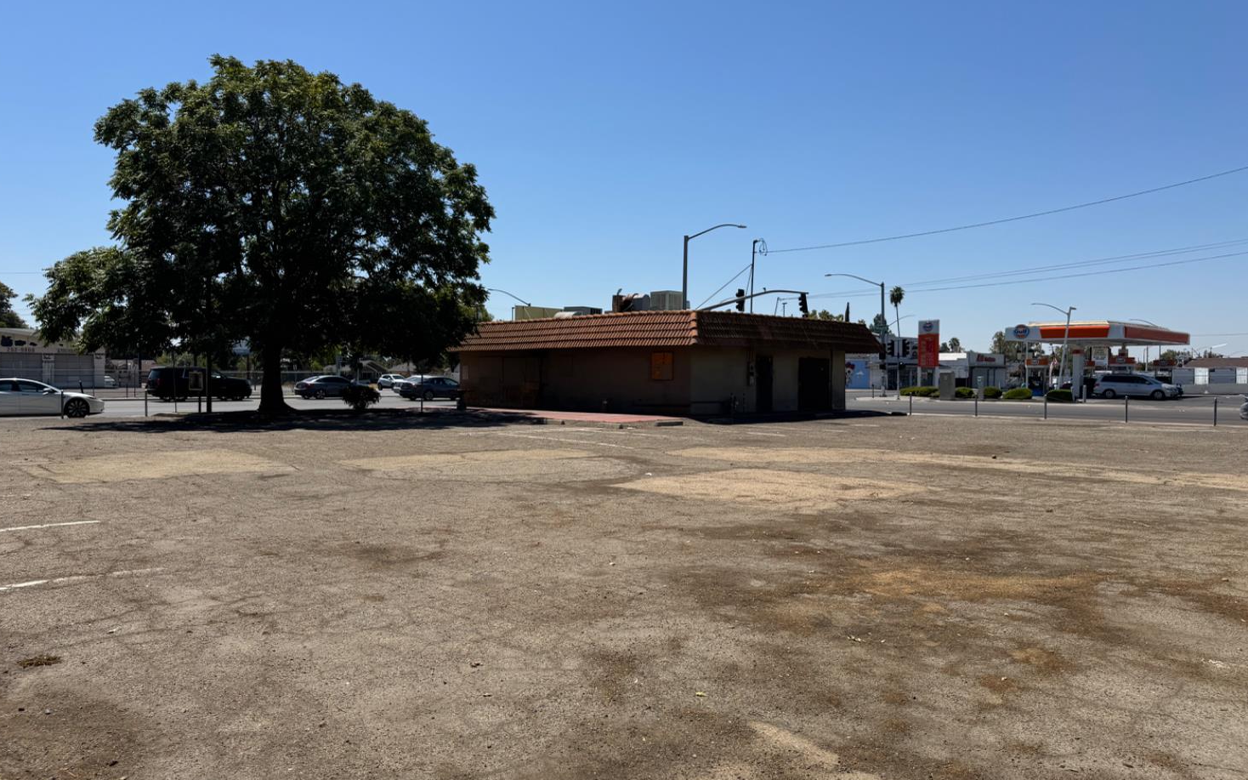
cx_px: 612
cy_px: 394
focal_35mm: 26
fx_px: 884
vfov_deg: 47.6
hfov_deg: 70.4
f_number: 1.78
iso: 80
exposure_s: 1/7092
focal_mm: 6.76
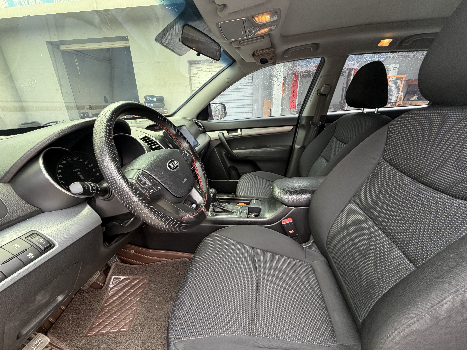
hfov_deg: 102.1
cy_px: 175
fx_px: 189
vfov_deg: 85.7
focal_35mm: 14
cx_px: 234
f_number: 2.2
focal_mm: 2.22
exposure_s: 1/121
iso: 125
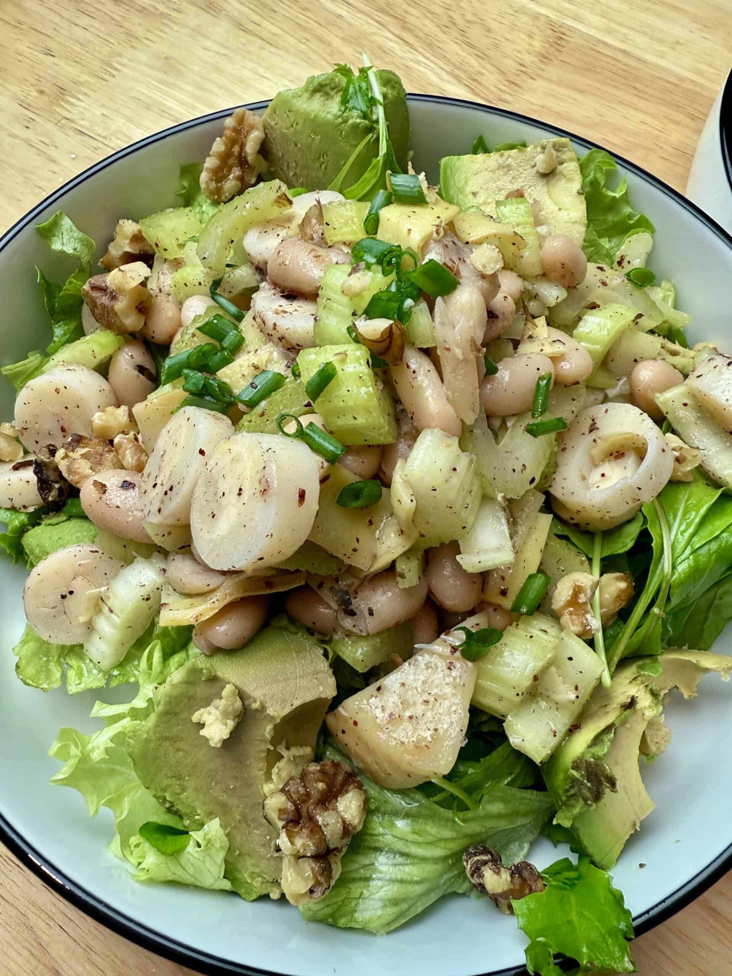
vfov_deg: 71.6
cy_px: 488
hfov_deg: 56.8
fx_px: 677
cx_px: 366
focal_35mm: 24
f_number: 2.2
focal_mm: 2.22
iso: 125
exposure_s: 1/120
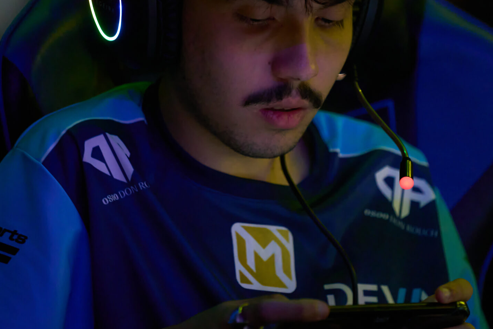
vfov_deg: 3.8
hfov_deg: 5.7
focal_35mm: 359
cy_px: 100
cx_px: 237
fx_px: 4916
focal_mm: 200
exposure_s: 1/200
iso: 6400
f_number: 2.8
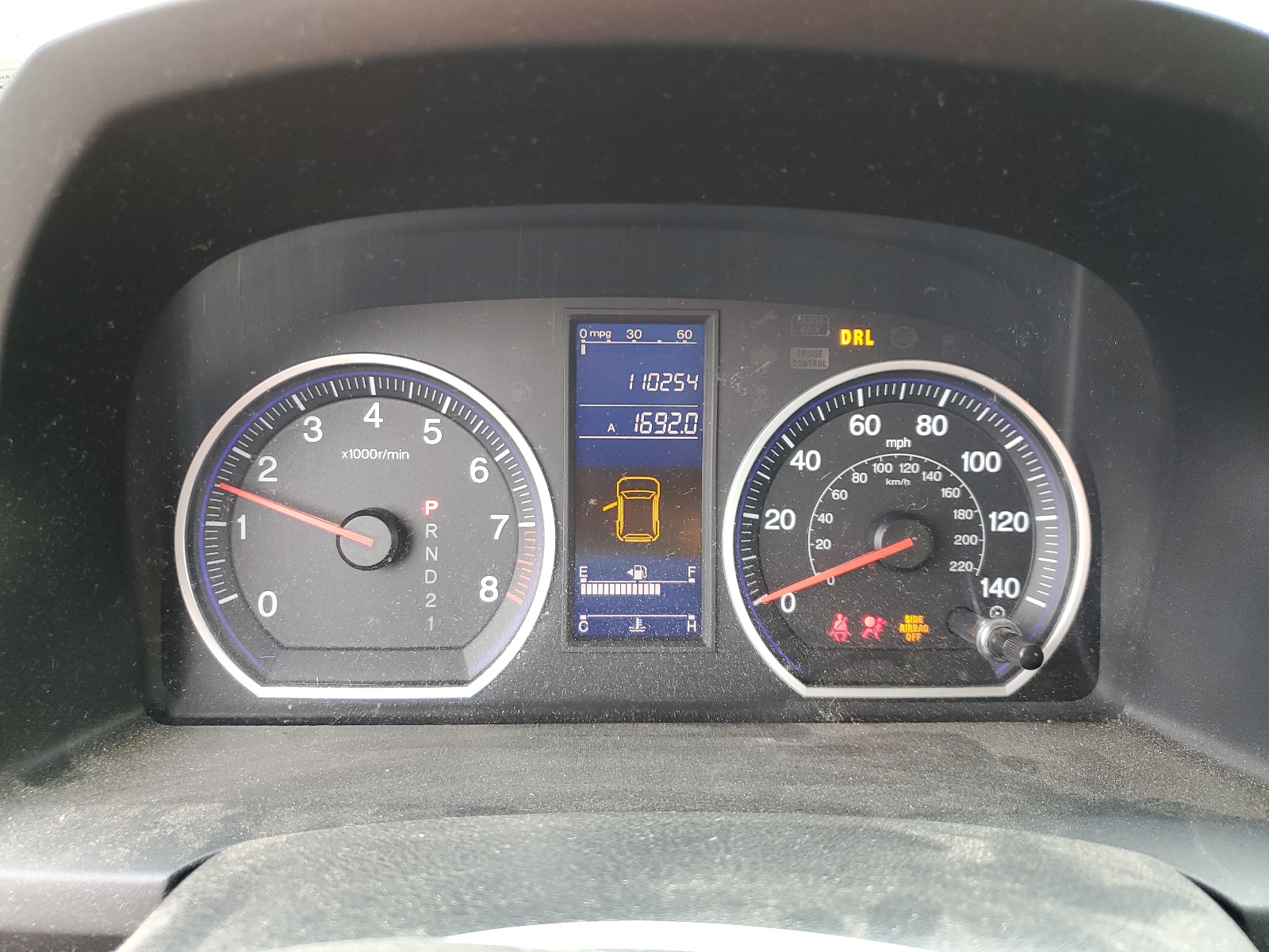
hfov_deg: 67.3
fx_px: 953
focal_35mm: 26
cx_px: 634
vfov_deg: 53.1
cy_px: 476
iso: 85
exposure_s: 1/60.2
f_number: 1.5
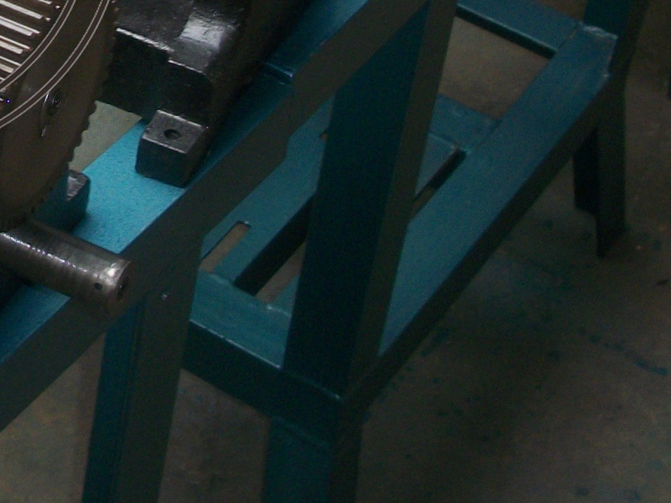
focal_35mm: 119
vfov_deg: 12.2
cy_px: -87
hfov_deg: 15.9
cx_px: -126
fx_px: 2307
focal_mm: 6.3
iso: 80
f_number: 3.1
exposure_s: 1/80
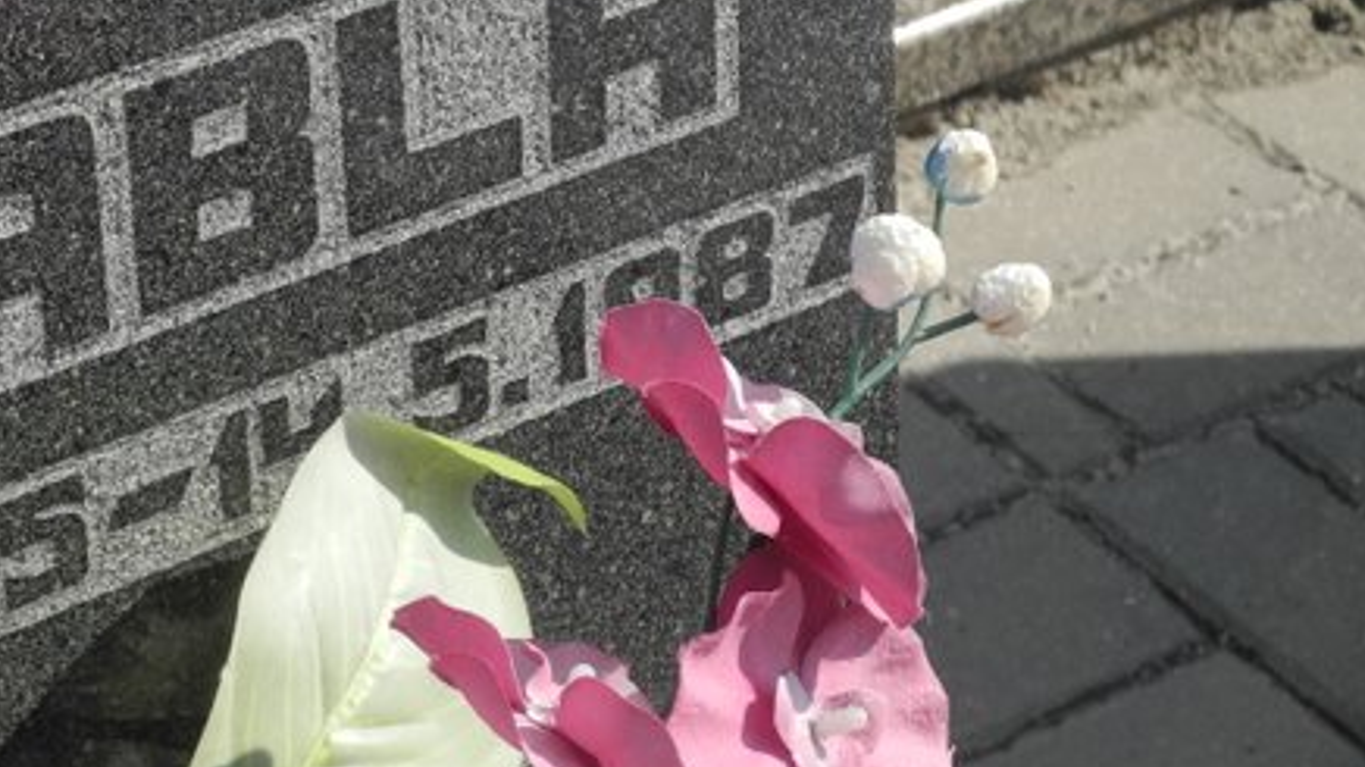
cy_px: 194
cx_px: 197
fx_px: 4921
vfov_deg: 8.9
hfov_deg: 15.6
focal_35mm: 136
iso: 100
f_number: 4
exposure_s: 1/1000
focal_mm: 14.5
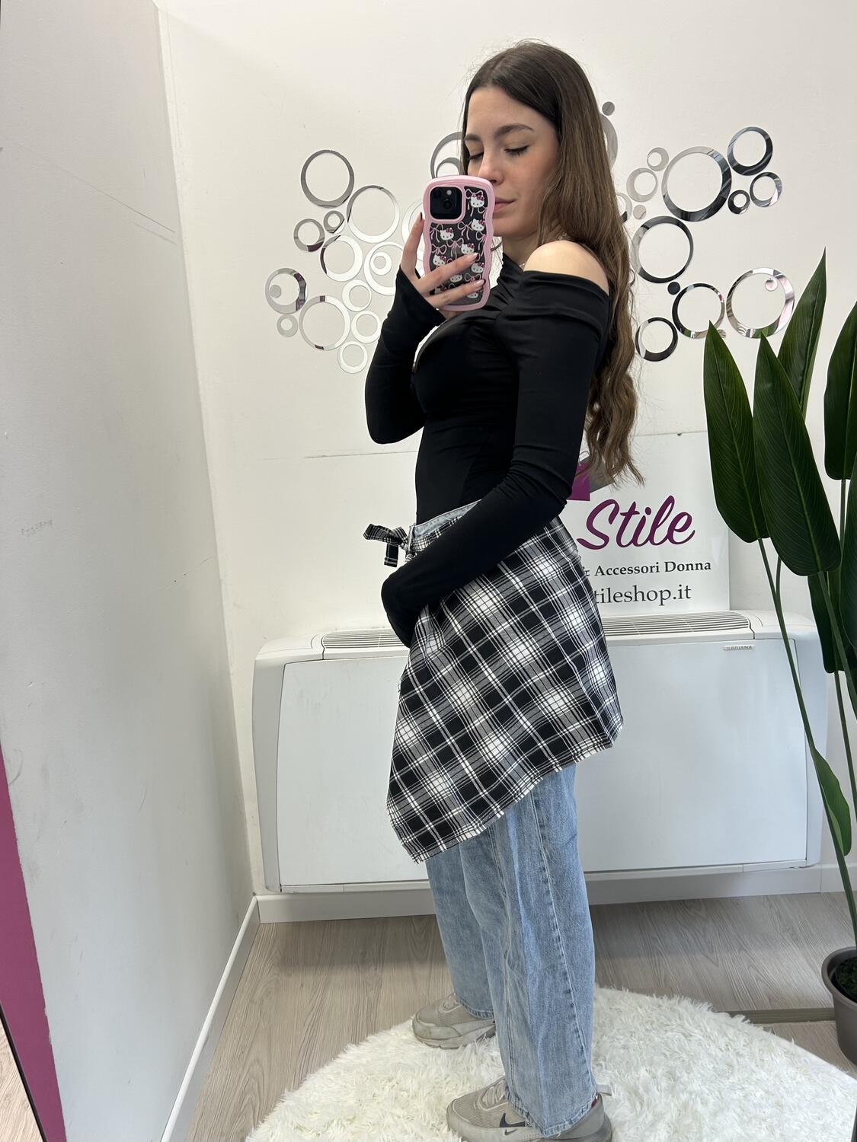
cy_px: 571
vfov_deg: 67.3
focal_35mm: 26
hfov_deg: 53.1
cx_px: 428
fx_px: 858
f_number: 1.5
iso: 80
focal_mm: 5.7
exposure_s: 1/100
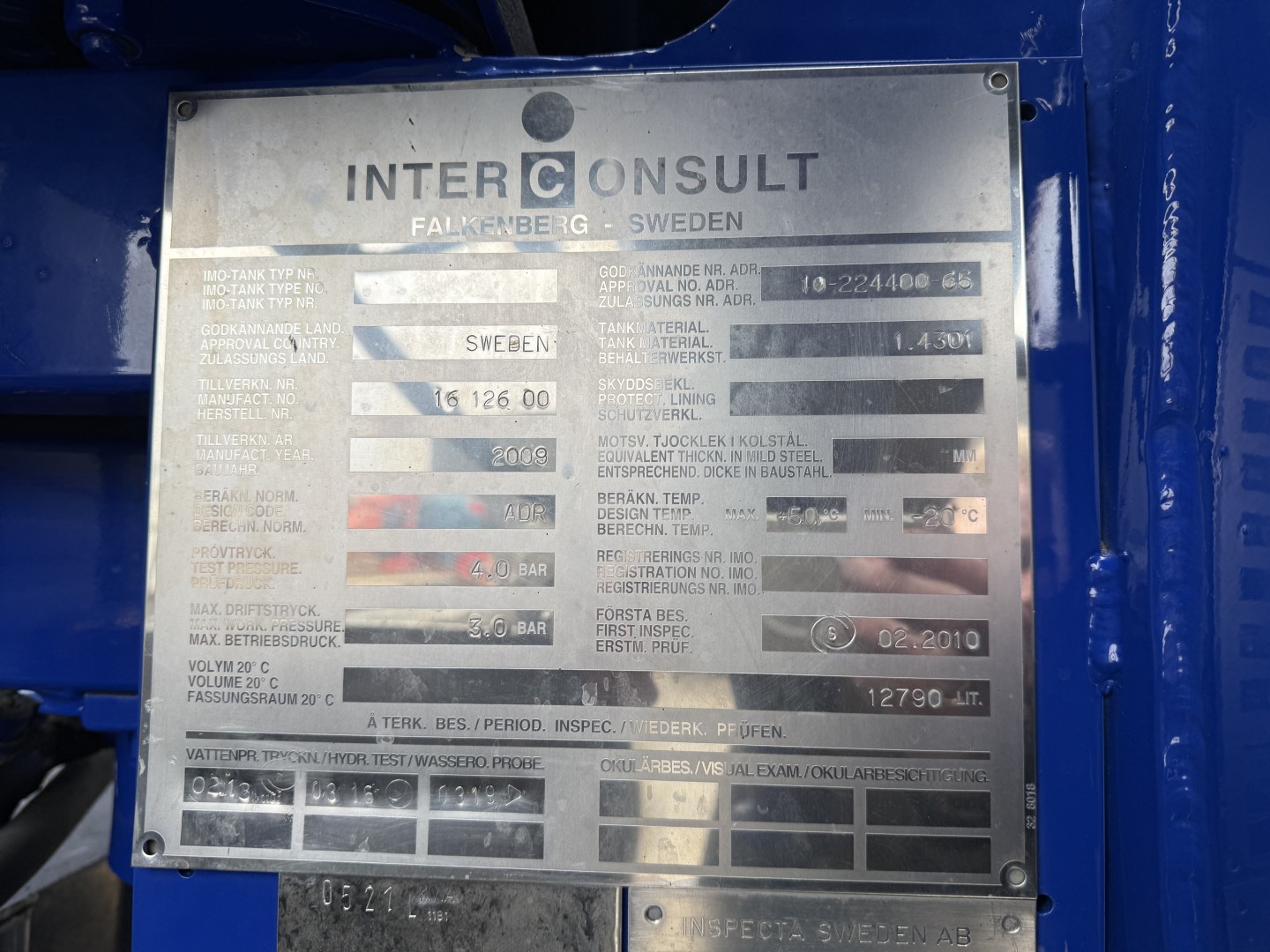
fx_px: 881
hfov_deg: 71.6
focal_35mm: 24
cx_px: 635
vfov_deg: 56.8
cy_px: 476
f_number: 1.78
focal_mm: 6.76
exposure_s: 1/201
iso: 64
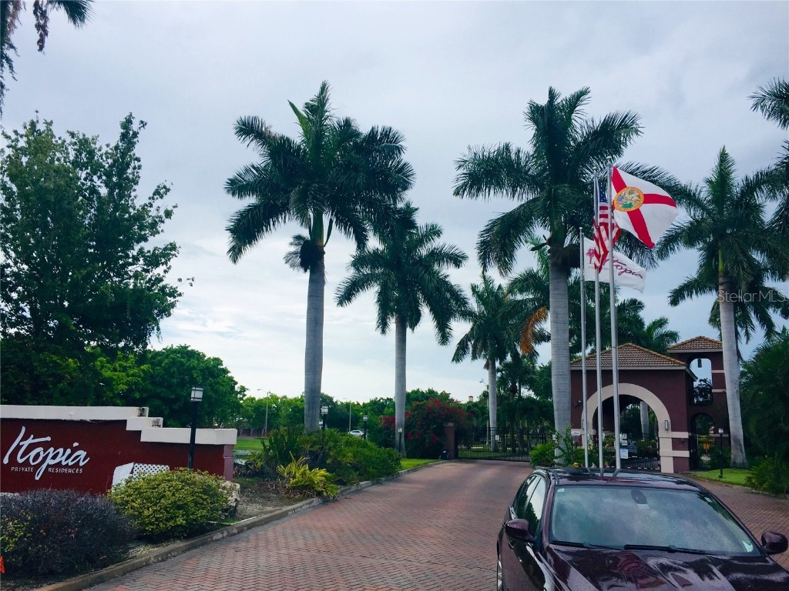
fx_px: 661
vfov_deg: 48.2
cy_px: 296
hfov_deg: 61.7
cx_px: 394
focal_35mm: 29
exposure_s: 1/1319
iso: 32
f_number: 2.2
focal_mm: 4.15
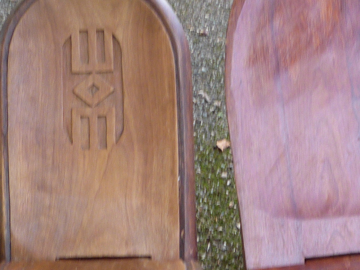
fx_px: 925
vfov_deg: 16.6
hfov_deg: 21.9
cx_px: 110
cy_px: 95
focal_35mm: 89
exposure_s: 1/30
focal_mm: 5.2
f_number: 3.3
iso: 125
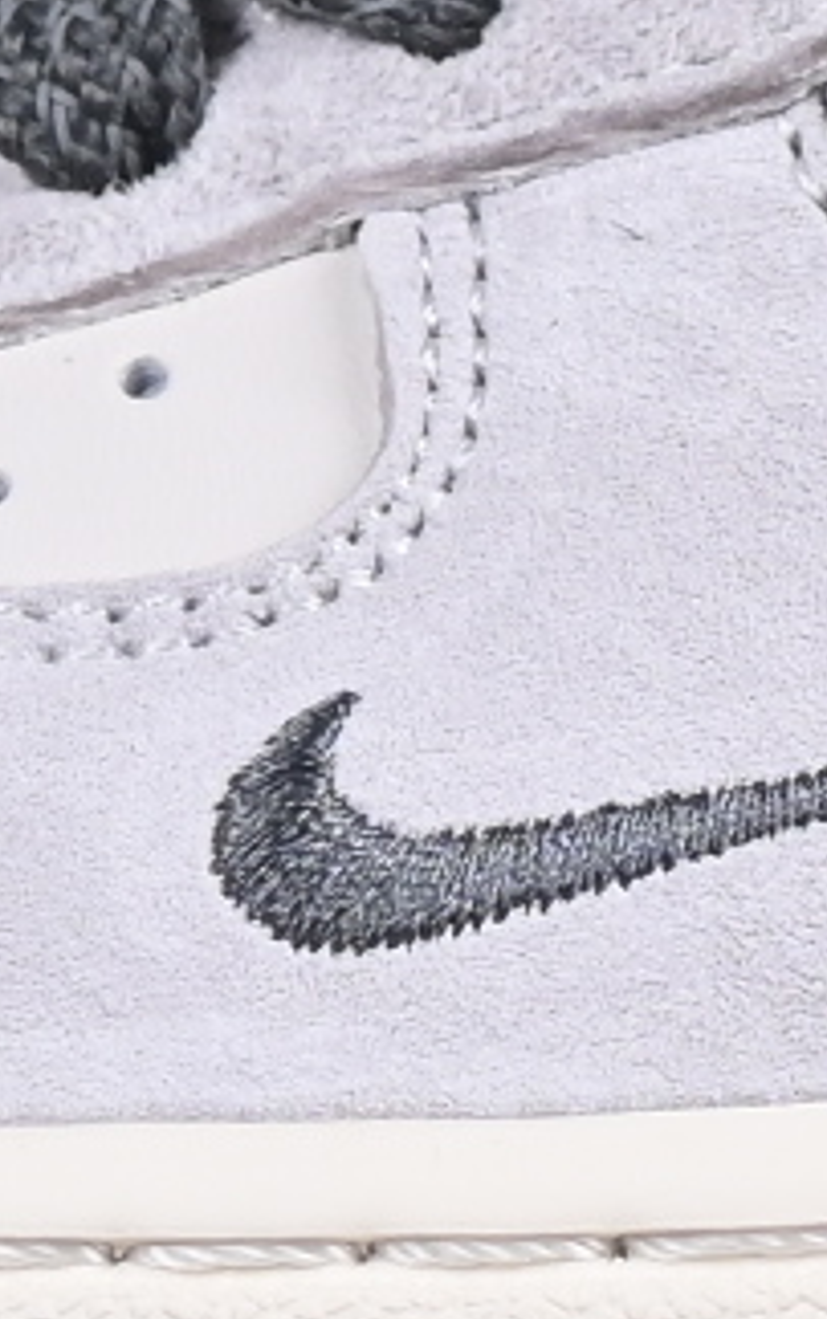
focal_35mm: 656
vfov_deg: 3.2
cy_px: -383
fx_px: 23614
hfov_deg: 2.0
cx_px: 1678
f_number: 8
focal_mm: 50
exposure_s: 1/80
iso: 160
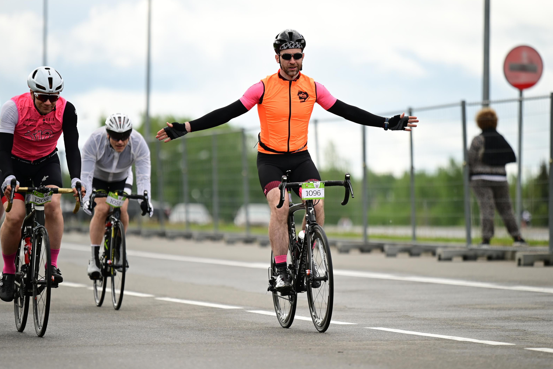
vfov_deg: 5.3
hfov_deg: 8.0
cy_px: 181
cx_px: 279
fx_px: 3978
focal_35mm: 259
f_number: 2.8
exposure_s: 1/1600
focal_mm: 200
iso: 200
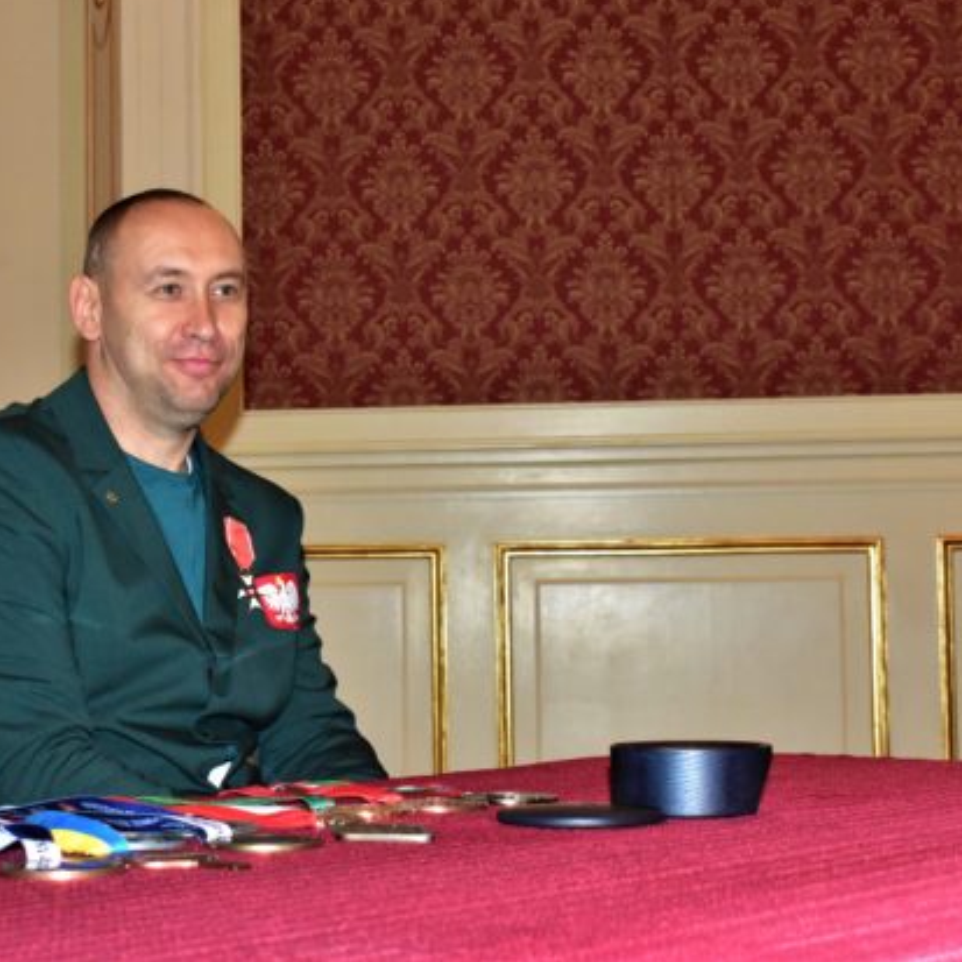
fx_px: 2201
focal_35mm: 70
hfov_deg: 24.4
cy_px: 475
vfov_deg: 24.7
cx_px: 263
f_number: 8
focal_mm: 36
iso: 6400
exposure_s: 1/200
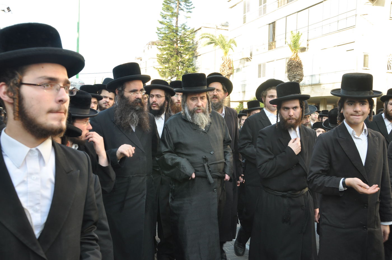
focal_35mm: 33
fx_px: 359
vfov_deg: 39.9
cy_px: 130
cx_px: 196
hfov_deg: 57.3
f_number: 8
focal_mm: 22
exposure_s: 1/80
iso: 320
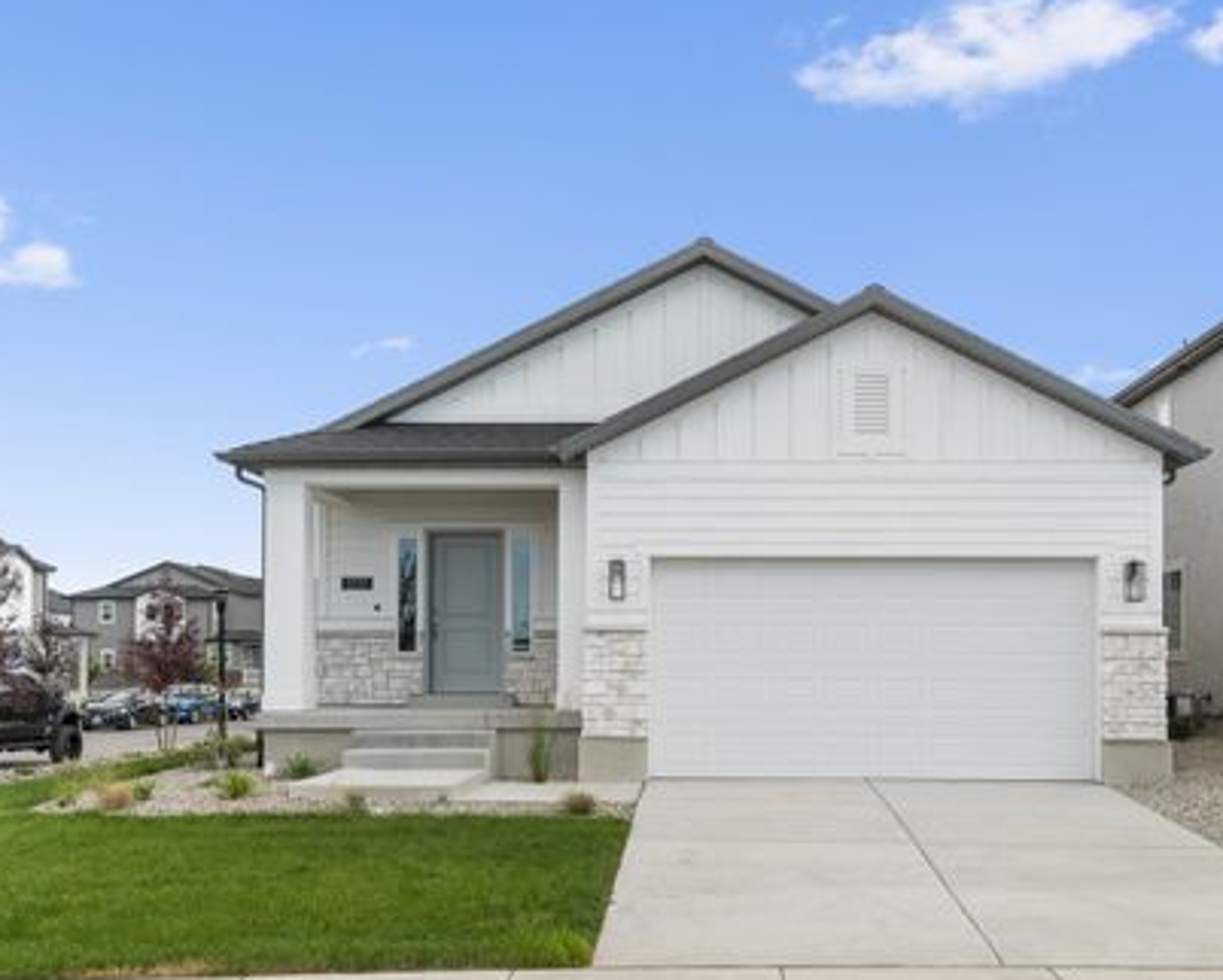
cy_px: 501
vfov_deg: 42.3
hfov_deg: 51.3
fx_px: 1267
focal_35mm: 35
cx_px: 697
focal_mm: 30
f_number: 8
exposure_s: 1/200
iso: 320
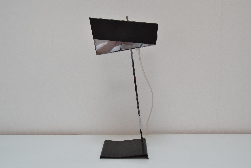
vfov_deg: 31.9
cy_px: 84
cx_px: 126
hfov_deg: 46.4
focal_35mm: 42
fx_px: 293
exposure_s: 1/250
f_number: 8
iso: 1600
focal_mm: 28
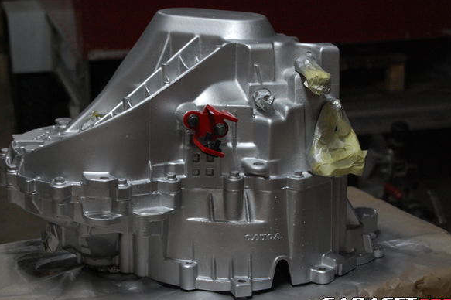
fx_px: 1134
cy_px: 145
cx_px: 207
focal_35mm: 91
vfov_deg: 15.1
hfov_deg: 22.5
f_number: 5.6
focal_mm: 55
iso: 800
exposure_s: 1/25
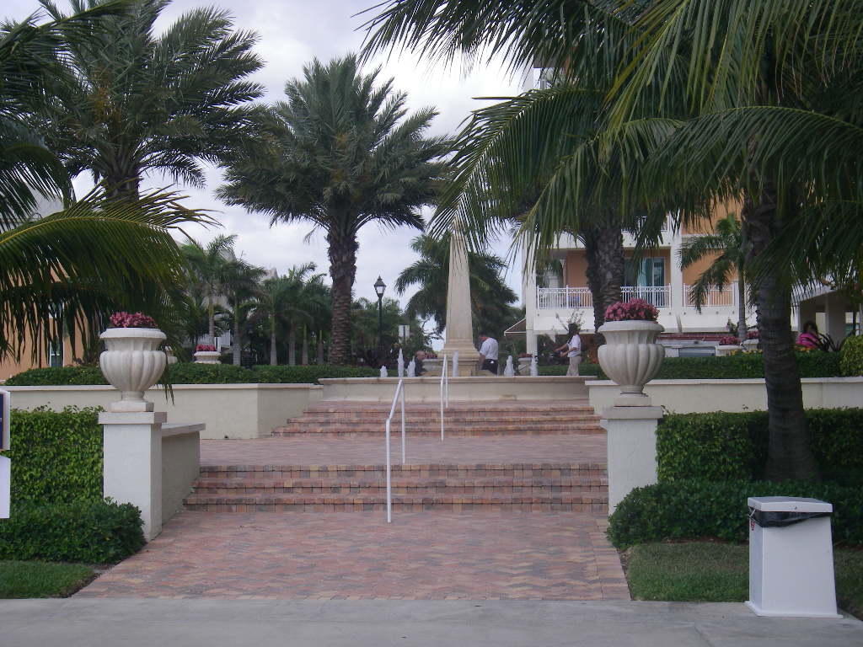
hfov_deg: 30.7
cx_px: 432
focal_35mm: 63
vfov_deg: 23.3
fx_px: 1571
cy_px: 324
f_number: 7.4
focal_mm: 10.5
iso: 64
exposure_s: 1/160
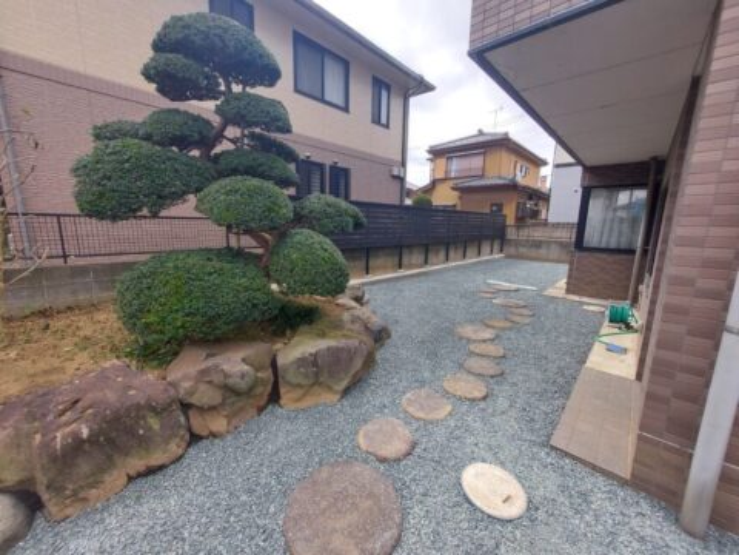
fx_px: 278
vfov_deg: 89.9
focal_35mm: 13
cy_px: 278
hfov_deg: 106.2
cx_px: 370
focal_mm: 1.74
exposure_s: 1/305
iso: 50
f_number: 2.2
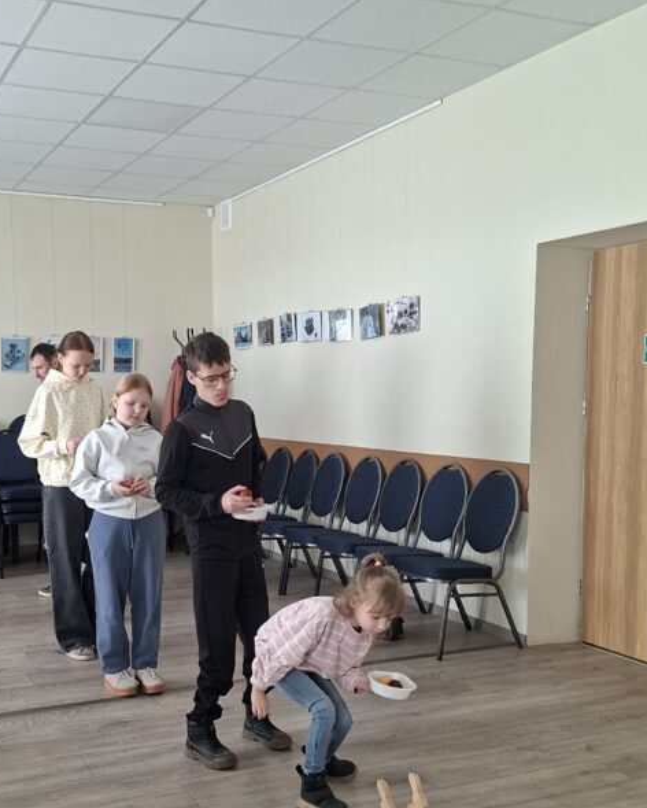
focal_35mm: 39
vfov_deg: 46.6
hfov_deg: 37.9
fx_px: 933
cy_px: 480
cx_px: 221
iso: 125
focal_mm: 5.54
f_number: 1.8
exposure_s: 1/100
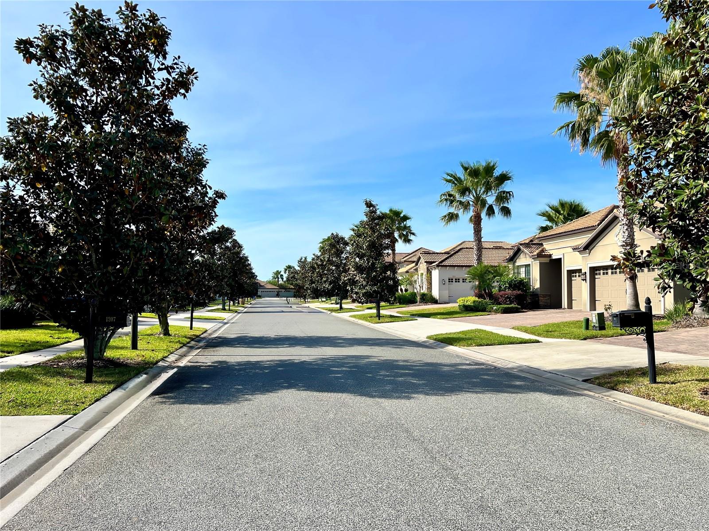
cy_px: 266
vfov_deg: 53.0
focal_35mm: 26
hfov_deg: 67.3
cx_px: 354
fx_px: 532
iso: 50
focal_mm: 5.7
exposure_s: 1/4444
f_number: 1.5
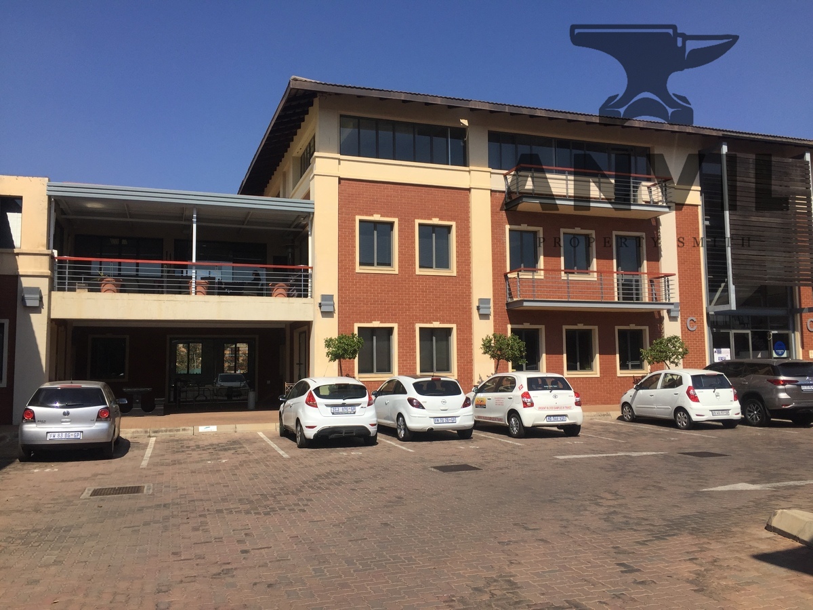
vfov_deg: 48.2
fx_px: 681
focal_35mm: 29
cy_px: 305
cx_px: 406
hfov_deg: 61.7
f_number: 2.2
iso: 32
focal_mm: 4.15
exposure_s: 1/3300
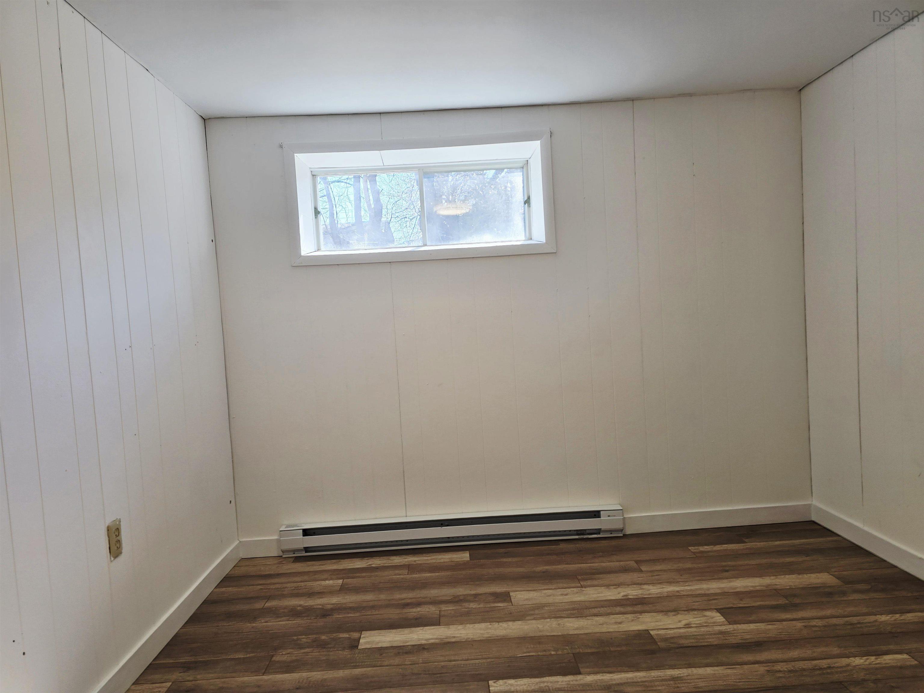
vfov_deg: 58.9
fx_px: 614
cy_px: 346
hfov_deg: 73.9
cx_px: 462
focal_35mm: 23
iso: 20
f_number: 1.7
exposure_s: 1/120
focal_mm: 6.3
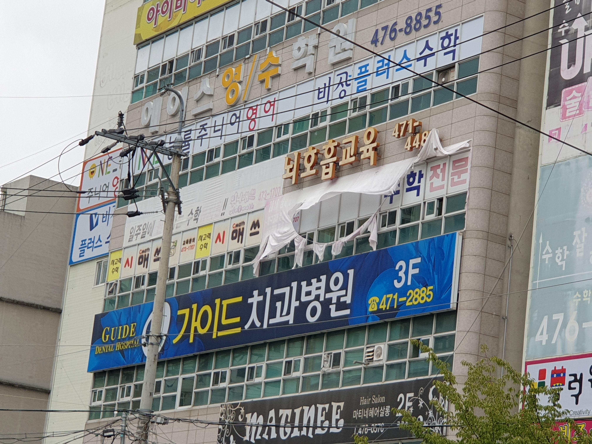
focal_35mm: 52
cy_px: 222
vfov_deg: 28.0
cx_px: 296
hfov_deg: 36.8
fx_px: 889
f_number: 2.4
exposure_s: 1/578
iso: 25
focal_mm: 6
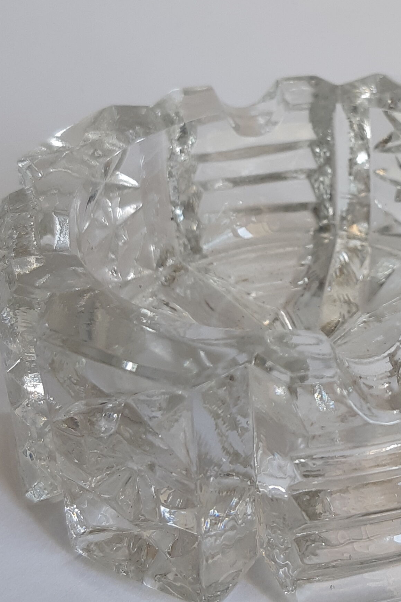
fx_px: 1203
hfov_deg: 18.7
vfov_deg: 27.9
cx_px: 327
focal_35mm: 72
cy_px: 199
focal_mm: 3.93
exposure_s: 1/100
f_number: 1.7
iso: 40
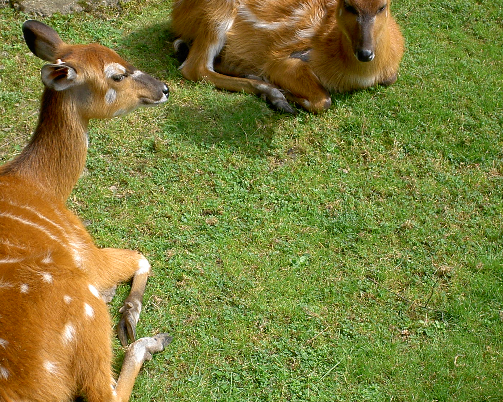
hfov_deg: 11.8
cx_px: 179
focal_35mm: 163
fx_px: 2426
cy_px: 179
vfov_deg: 9.5
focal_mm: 16.8
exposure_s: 1/100
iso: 50
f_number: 4.9
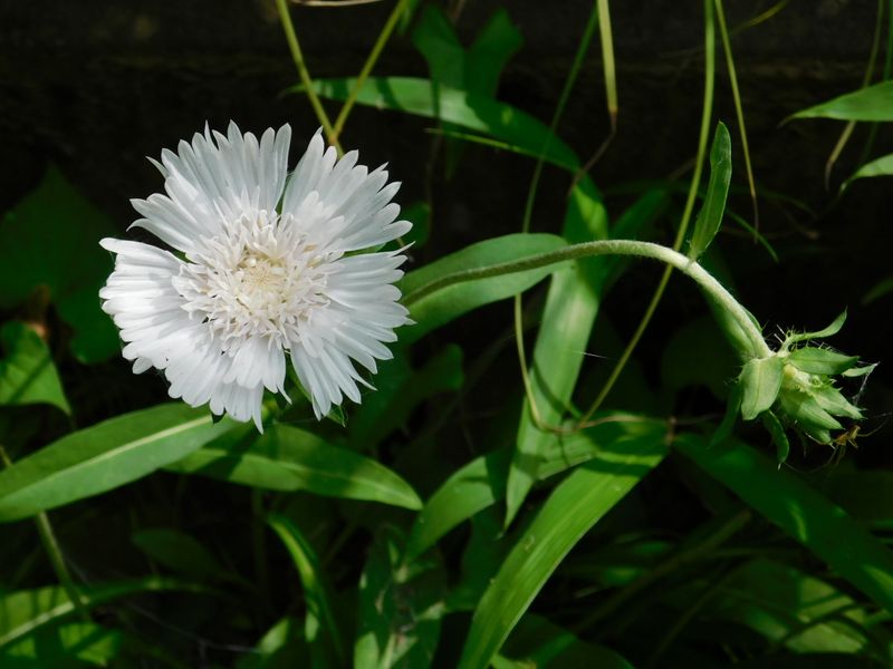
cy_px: 334
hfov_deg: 27.4
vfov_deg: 20.7
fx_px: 1832
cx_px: 446
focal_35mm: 71
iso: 125
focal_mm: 12.6
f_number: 4.3
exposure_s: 1/800
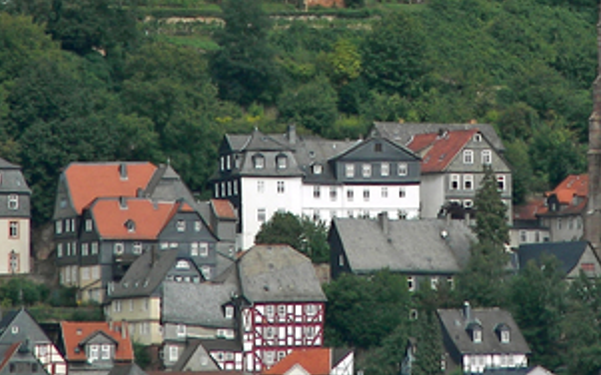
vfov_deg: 1.8
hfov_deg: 2.9
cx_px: 451
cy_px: -40
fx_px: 11709
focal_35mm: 715
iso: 50
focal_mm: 52.6
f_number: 3.6
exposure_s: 1/640
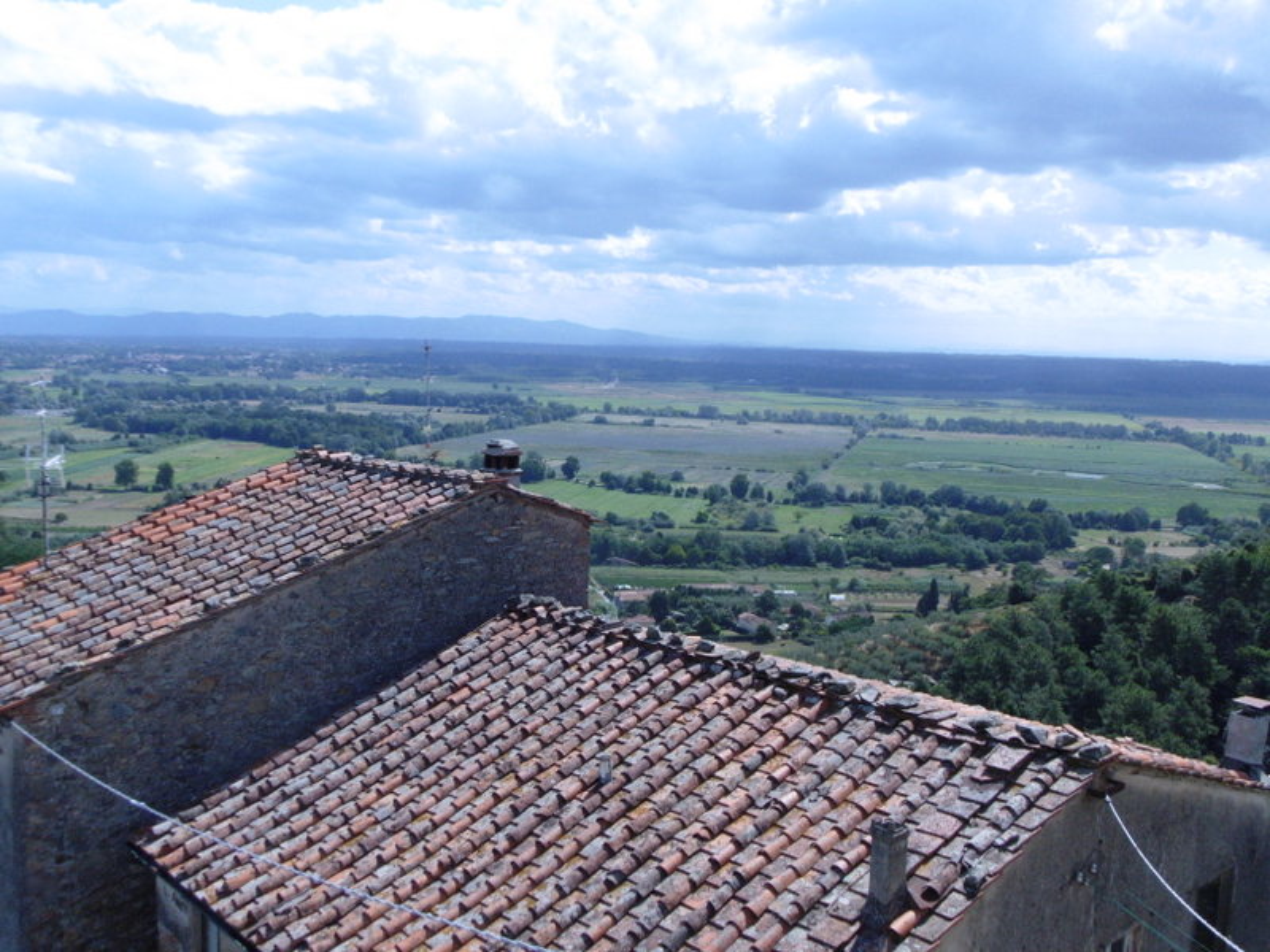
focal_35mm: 35
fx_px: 1284
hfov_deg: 52.6
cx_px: 635
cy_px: 476
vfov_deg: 40.7
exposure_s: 1/1500
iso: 100
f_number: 3.5
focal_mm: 6.4
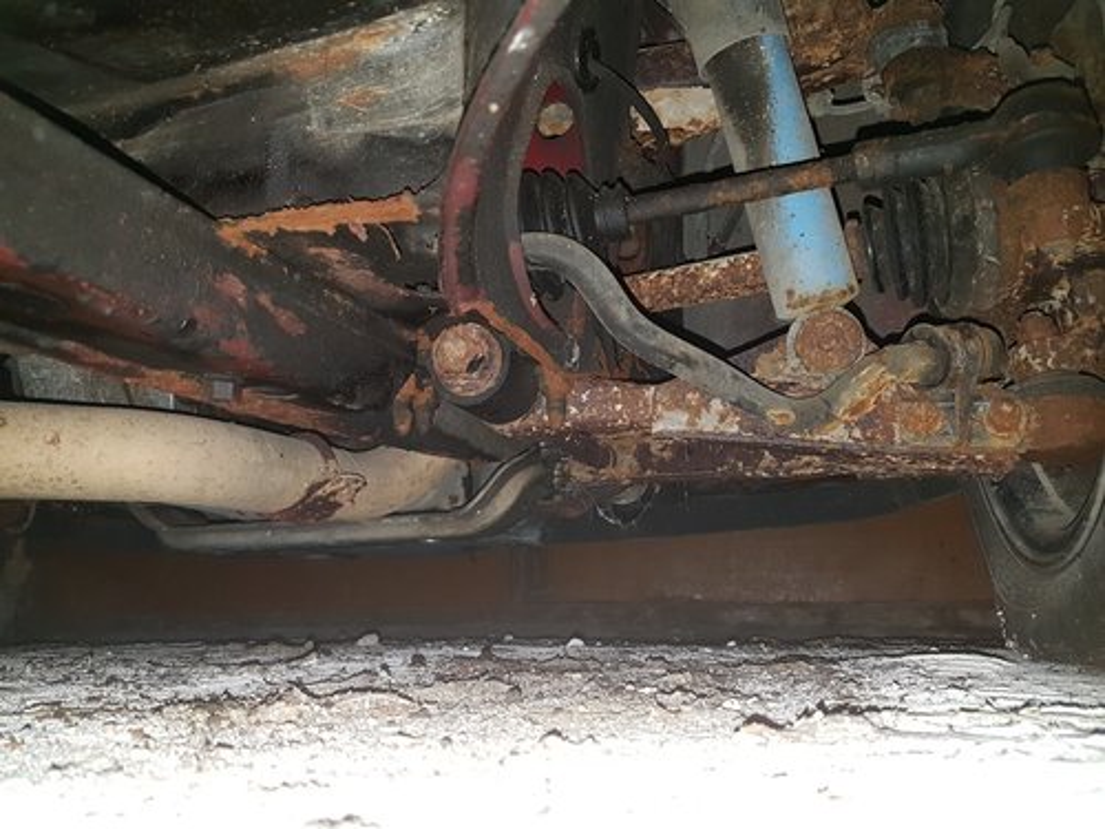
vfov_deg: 53.1
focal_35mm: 26
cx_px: 552
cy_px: 414
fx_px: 830
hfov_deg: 67.3
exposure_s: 1/50
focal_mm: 4.2
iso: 125
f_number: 1.7
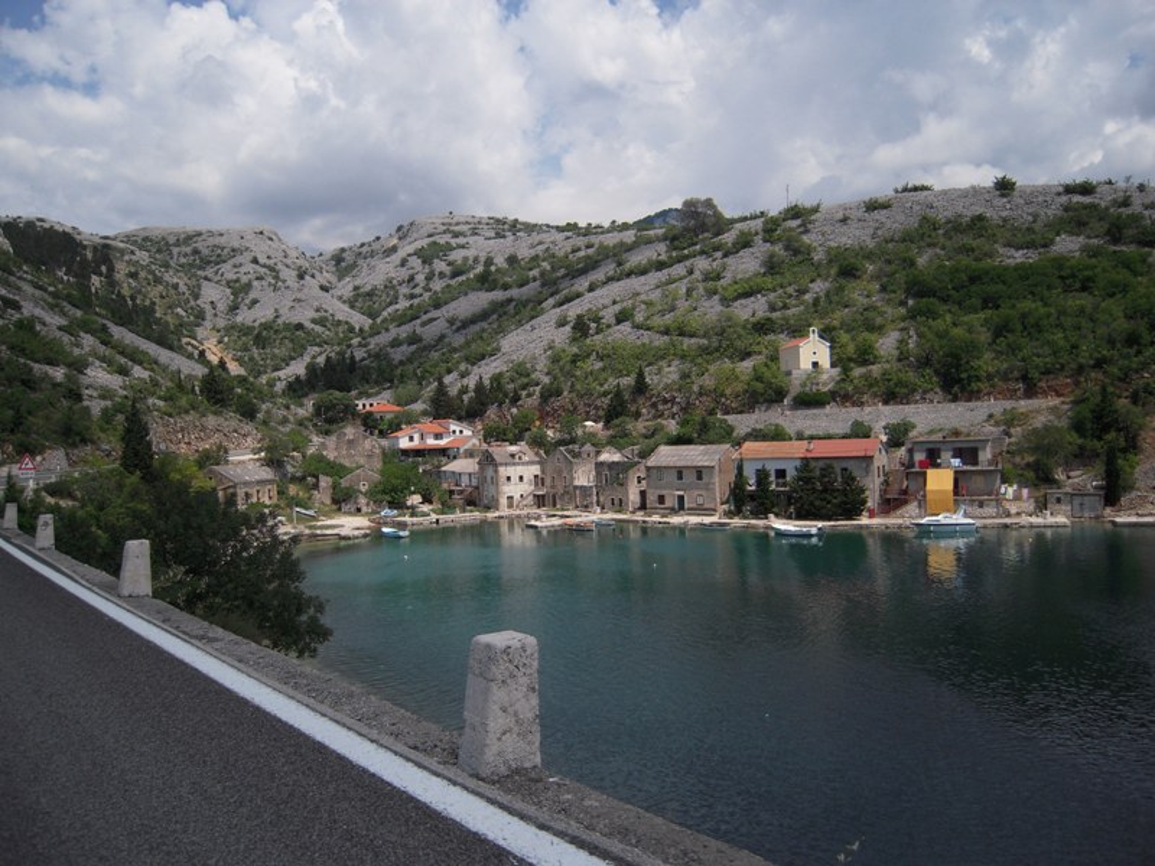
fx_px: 934
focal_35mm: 28
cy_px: 433
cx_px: 578
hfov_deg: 63.4
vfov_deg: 49.7
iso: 100
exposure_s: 1/640
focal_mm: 5
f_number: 5.4
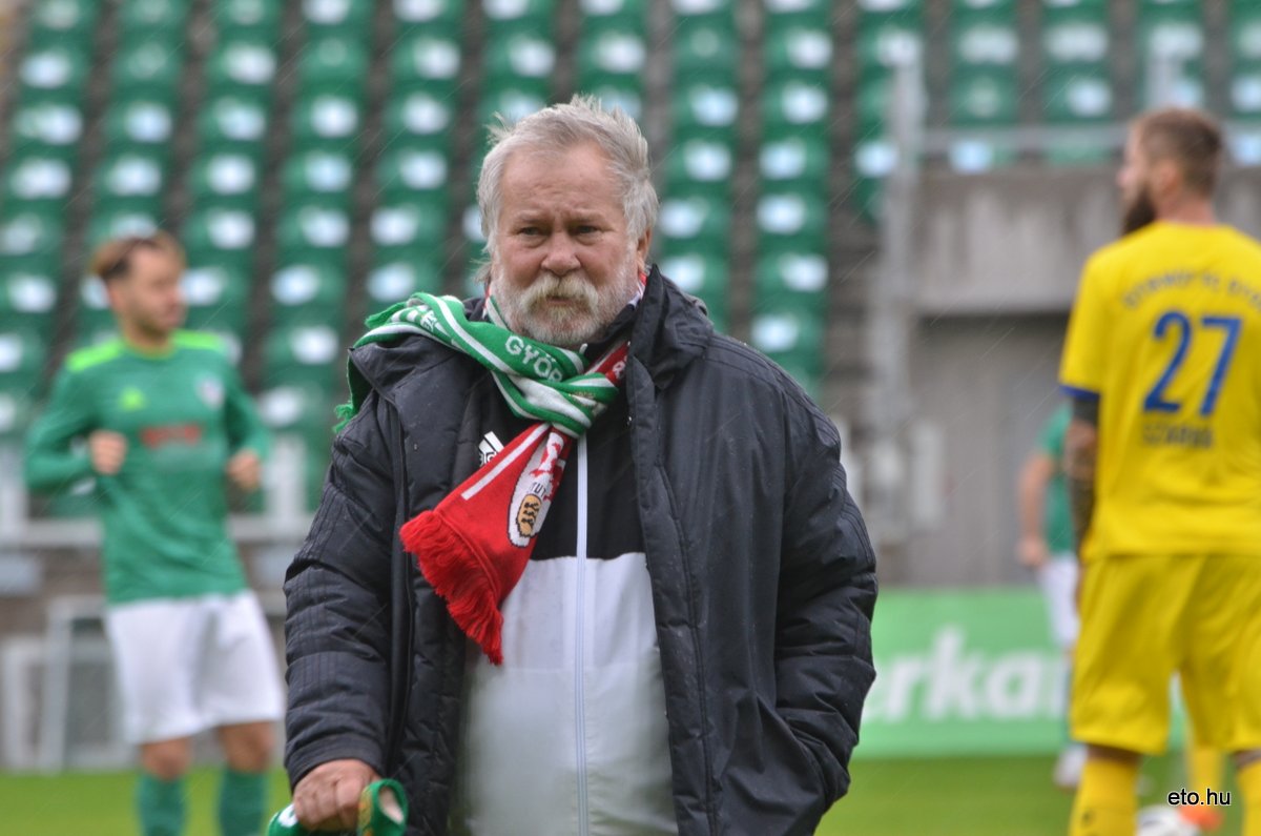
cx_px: 630
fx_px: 14682
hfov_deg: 4.9
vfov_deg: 3.3
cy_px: 418
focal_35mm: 420
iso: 500
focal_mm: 280
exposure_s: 1/125
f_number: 7.1
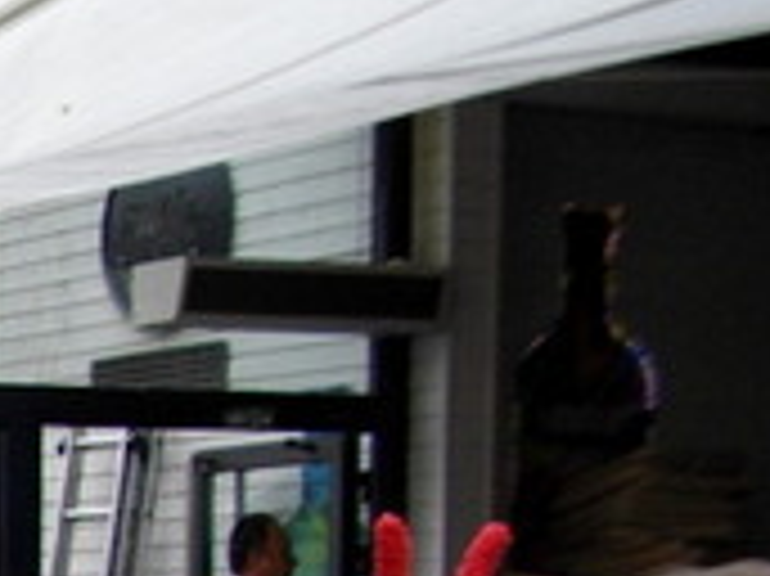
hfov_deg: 11.3
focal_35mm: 150
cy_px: 1228
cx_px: -982
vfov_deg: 9.2
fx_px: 3334
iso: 100
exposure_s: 1/160
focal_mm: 5.7
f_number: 2.9
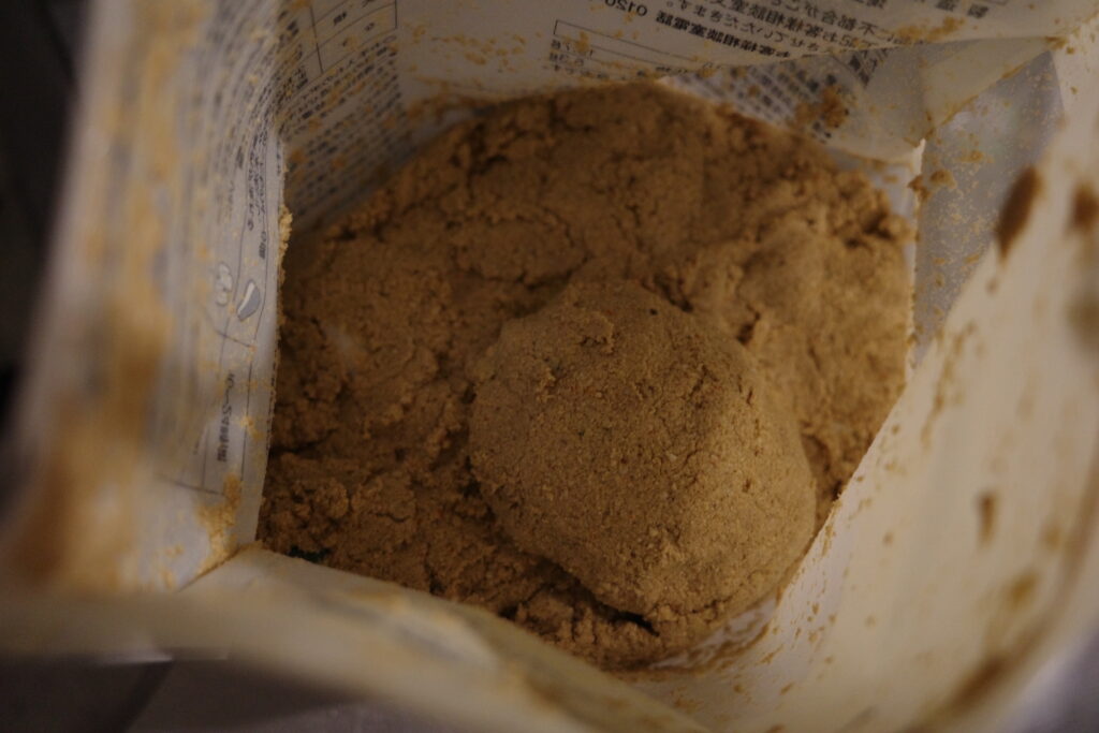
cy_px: 366
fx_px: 1221
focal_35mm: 40
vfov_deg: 33.4
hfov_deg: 48.5
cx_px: 550
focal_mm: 26
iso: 2500
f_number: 2.8
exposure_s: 1/40
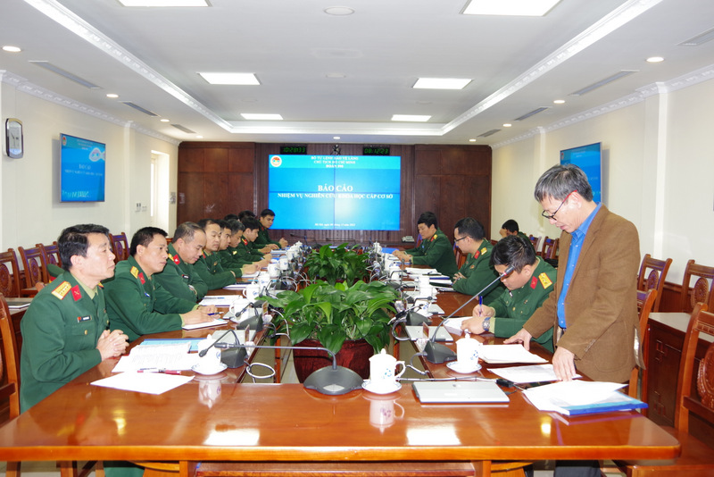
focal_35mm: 31
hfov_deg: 60.3
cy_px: 238
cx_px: 357
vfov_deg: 42.4
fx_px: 615
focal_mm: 21
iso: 800
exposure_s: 1/60
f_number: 4
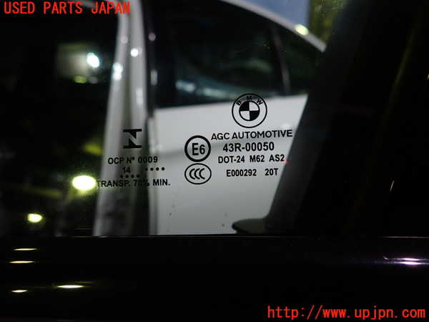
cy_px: 161
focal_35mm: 25
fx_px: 310
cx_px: 214
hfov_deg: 69.4
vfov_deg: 54.9
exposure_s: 1/60
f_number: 2
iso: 160
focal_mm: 4.5
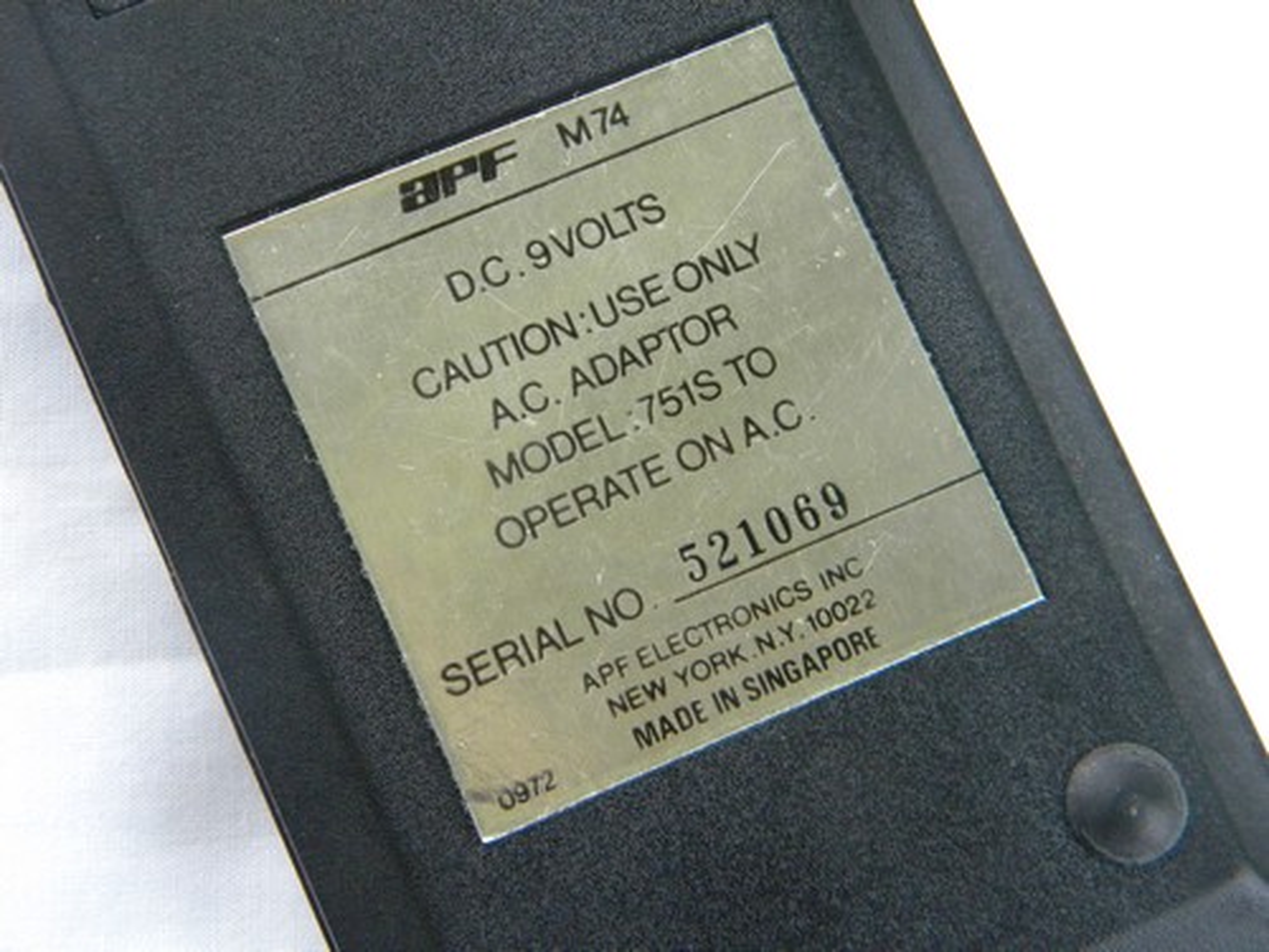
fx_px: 2456
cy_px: 476
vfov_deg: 21.9
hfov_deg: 29.0
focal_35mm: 67
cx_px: 634
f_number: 4.3
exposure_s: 1/318
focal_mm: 12.2
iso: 400
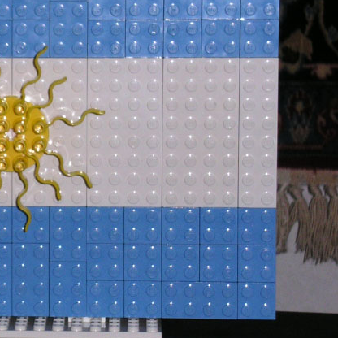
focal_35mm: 182
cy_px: 137
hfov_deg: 9.6
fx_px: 2011
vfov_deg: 9.6
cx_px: 14
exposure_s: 1/90
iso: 200
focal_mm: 22
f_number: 4.5
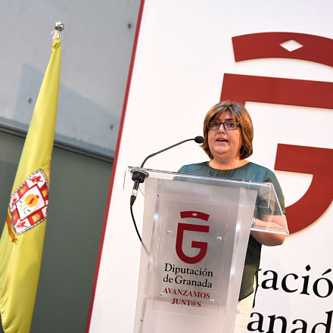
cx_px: 174
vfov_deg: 19.3
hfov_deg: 19.3
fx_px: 980
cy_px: 166
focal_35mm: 90
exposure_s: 1/125
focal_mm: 70
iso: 1600
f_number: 5
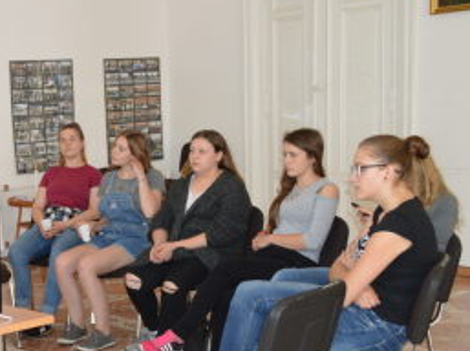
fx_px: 922
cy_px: 271
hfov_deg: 27.3
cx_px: 22
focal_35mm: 68
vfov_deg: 21.3
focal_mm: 20
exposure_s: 1/100
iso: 800
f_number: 5
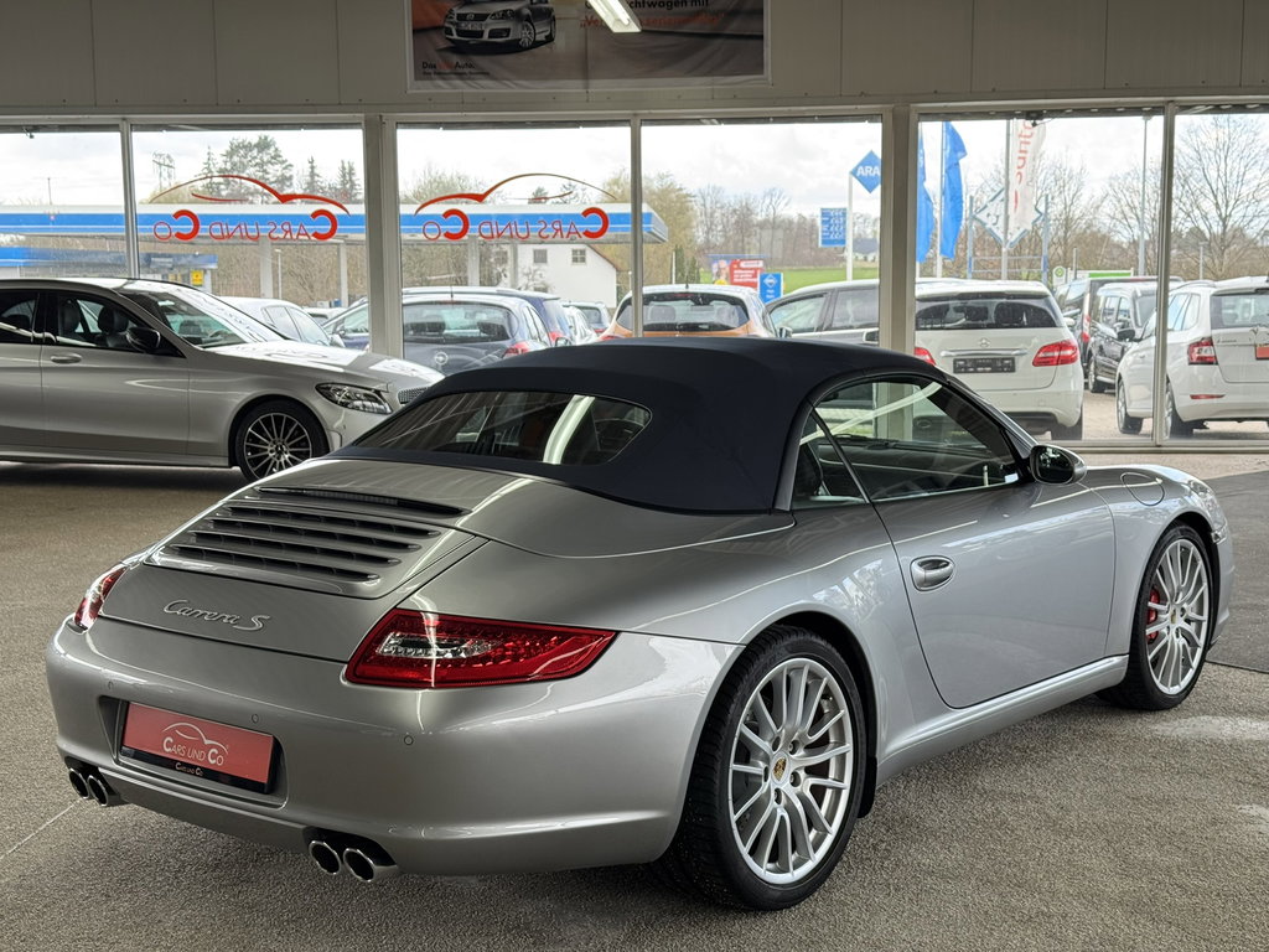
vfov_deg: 30.3
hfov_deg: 39.7
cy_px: 476
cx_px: 634
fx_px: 1760
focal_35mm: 48
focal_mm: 6.76
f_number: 1.78
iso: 64
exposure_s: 1/121
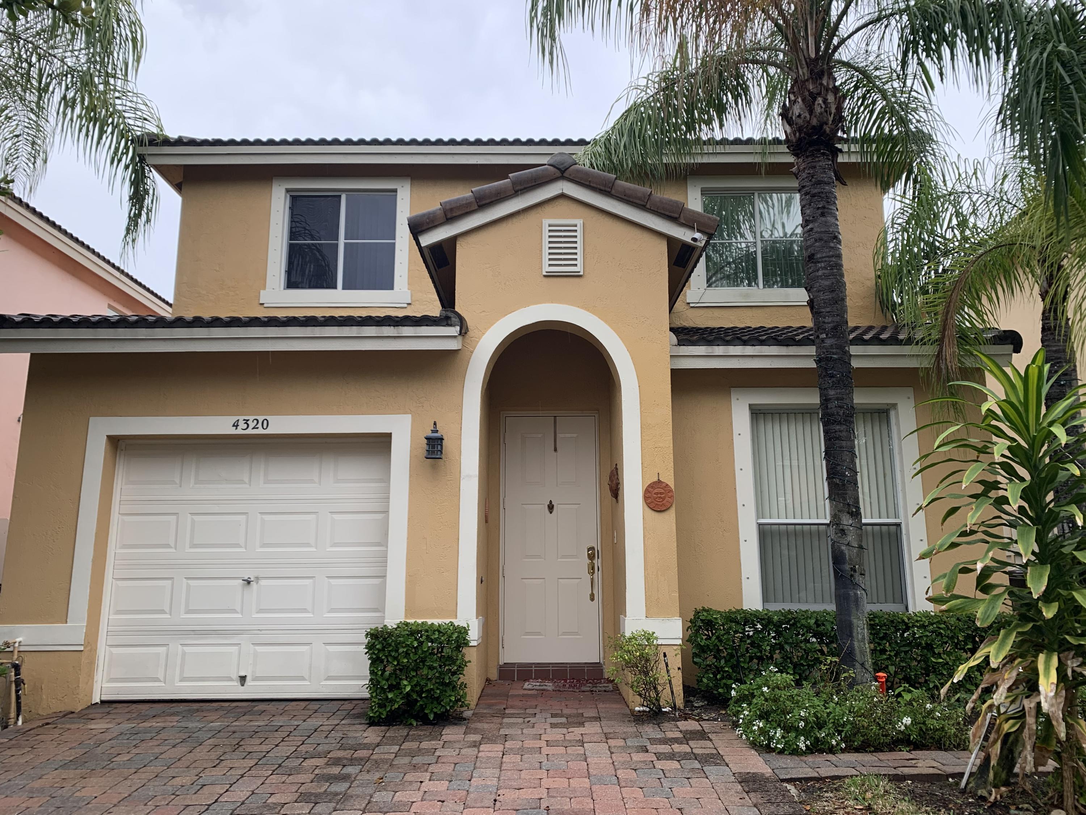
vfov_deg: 53.1
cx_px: 543
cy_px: 408
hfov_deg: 67.3
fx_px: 816
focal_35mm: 26
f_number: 1.8
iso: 40
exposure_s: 1/122
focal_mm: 4.25
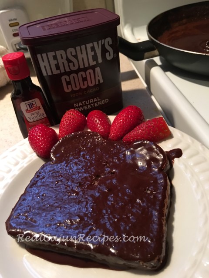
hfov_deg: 48.2
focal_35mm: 29
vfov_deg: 61.7
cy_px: 139
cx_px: 104
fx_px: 233
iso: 100
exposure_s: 1/10
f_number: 2.2
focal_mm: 4.15
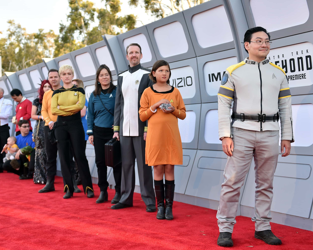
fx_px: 463
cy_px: 126
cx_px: 150
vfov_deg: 30.3
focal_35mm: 50
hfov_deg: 37.3
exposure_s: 1/1250
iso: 640
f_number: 2.8
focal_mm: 44
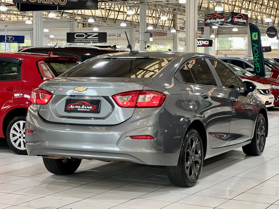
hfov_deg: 25.3
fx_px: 621
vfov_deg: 19.1
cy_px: 104
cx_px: 140
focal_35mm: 77
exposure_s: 1/40
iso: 200
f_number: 2.8
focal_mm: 9
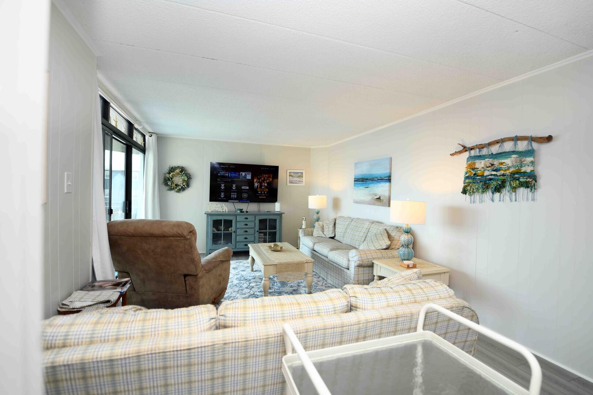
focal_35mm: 16
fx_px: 264
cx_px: 296
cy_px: 198
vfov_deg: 73.7
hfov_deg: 96.7
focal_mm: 16
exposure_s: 1/80
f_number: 2.8
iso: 110
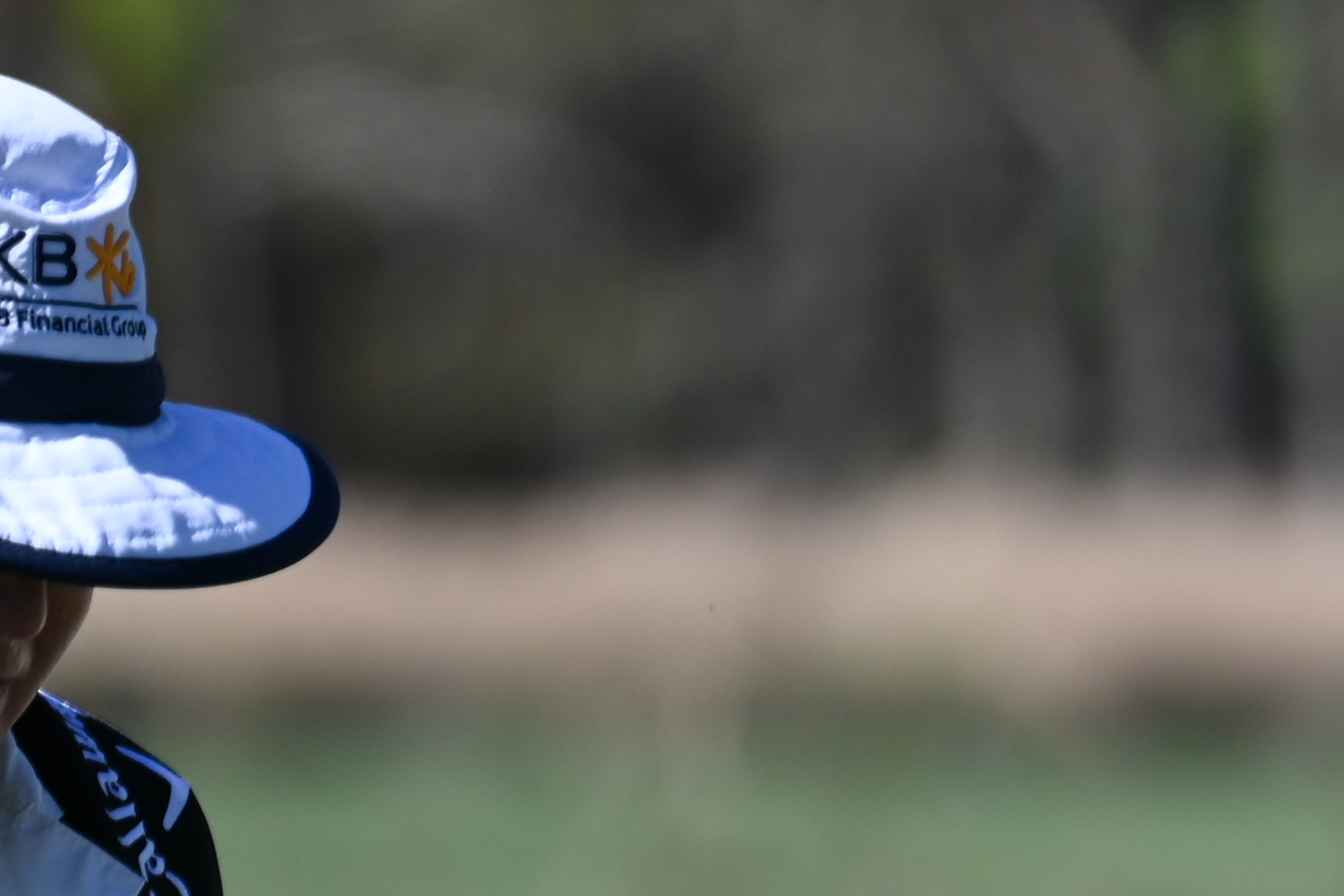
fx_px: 76154
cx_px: 2204
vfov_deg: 0.7
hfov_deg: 1.0
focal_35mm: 2040
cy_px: 1127
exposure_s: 1/640
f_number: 5.6
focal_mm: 400
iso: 125
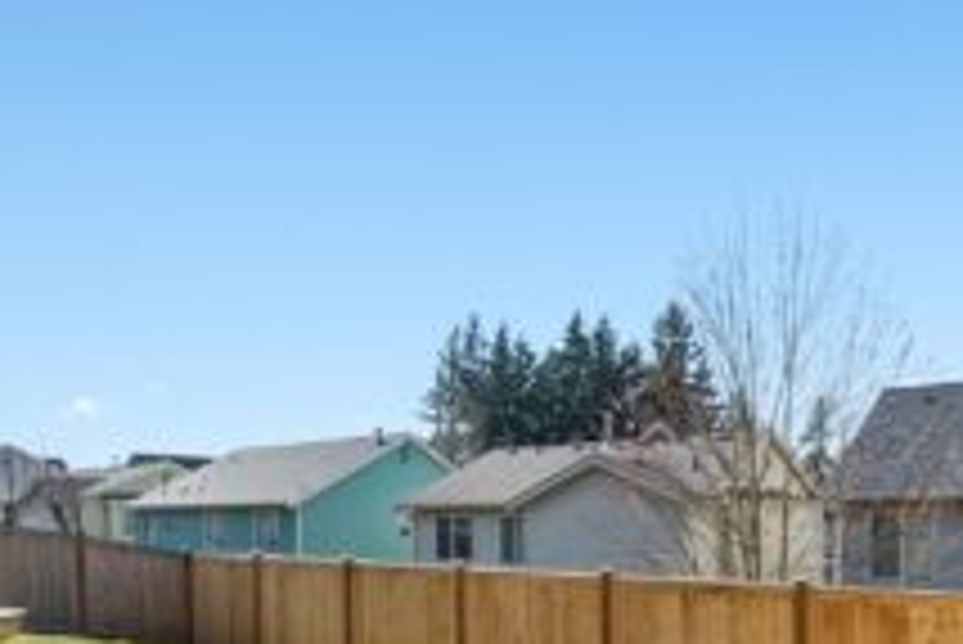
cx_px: 536
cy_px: 489
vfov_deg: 44.8
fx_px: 749
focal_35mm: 28
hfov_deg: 65.2
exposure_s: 1/250
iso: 200
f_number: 9
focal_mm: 10
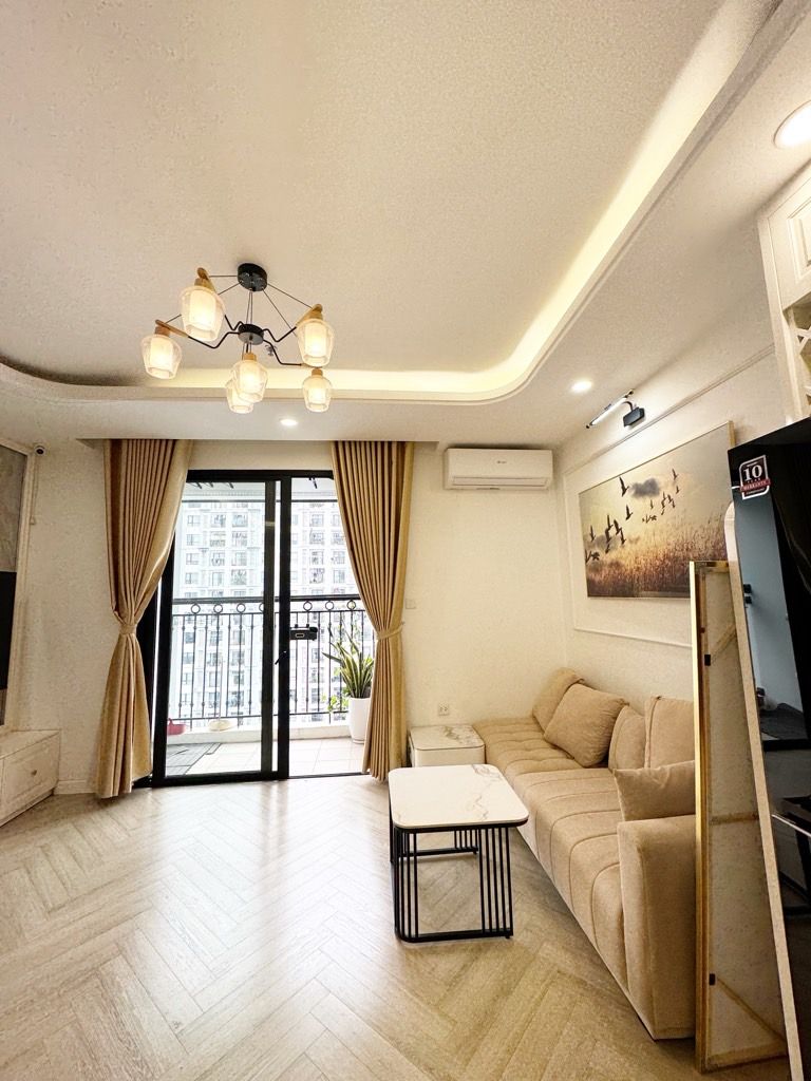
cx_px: 406
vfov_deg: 102.1
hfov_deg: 85.7
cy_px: 540
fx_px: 437
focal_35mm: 14
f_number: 2.2
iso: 40
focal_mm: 2.22
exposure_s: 1/163
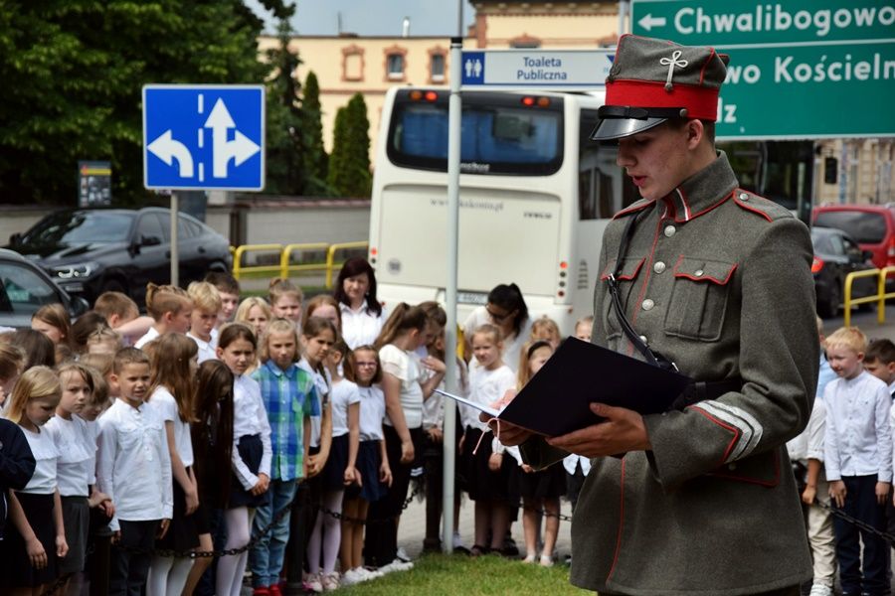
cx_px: 448
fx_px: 2983
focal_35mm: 120
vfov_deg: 11.4
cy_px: 298
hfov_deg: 17.1
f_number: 5.3
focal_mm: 80
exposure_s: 1/800
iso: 160
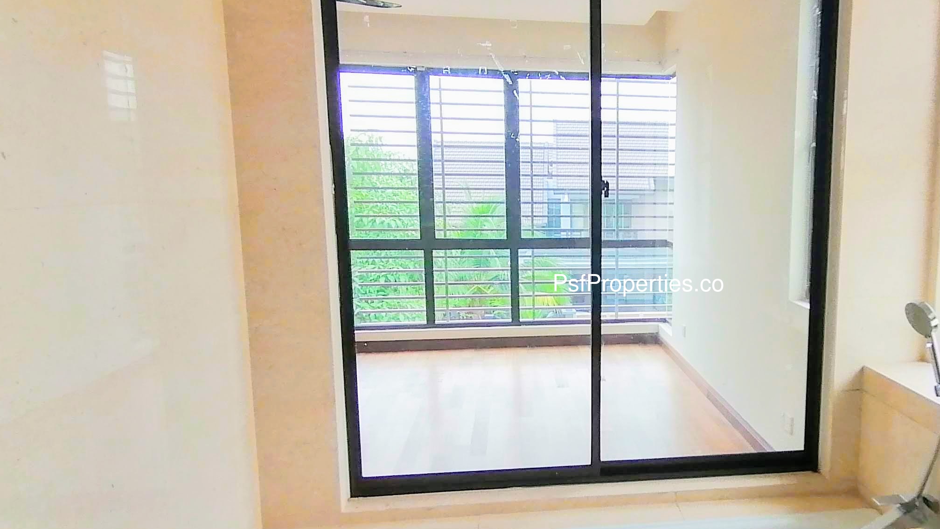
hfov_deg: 62.5
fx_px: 748
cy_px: 285
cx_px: 638
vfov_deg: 38.9
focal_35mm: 30
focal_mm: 1.78
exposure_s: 1/100
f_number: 2.4
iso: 64
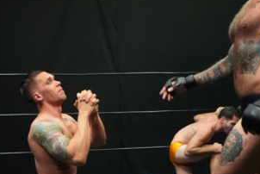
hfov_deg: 34.4
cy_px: 124
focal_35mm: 58
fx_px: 419
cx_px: 140
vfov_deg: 23.3
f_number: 3.5
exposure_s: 1/320
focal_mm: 35
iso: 12800
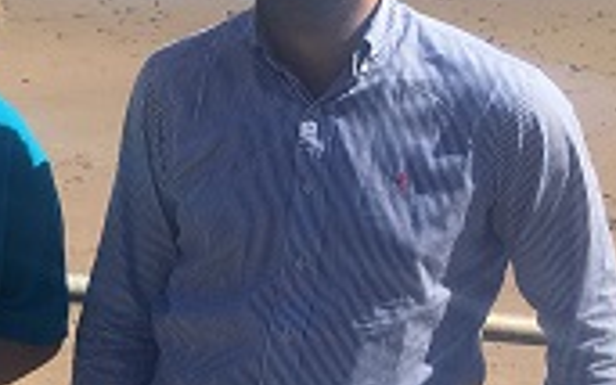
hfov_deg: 16.0
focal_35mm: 117
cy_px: 74
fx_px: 1965
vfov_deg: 11.2
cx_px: -371
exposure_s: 1/1709
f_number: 2.2
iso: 25
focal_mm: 4.15
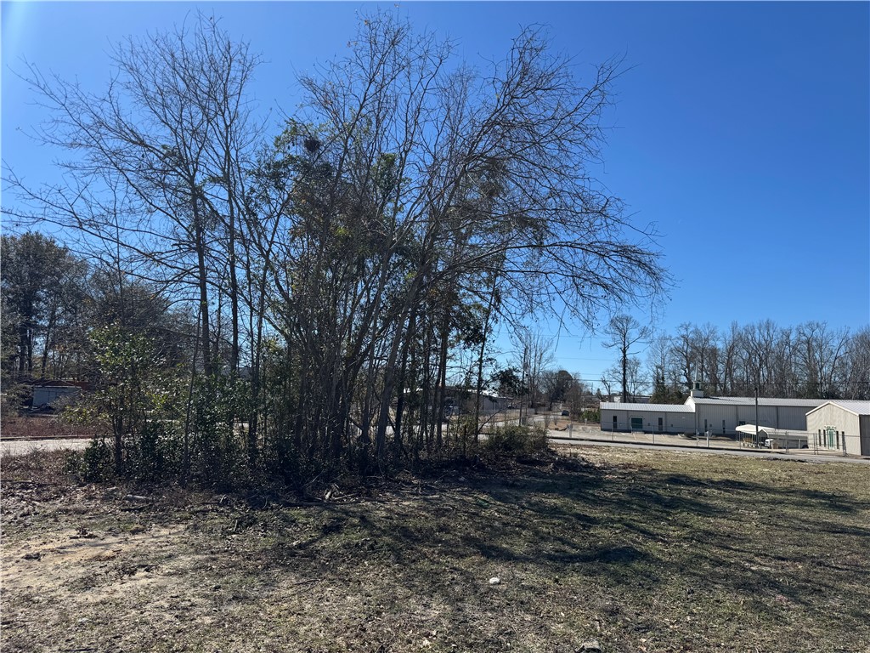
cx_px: 435
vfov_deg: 56.8
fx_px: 603
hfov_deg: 71.6
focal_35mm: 24
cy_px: 326
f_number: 1.78
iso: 80
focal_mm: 6.76
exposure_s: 1/4950
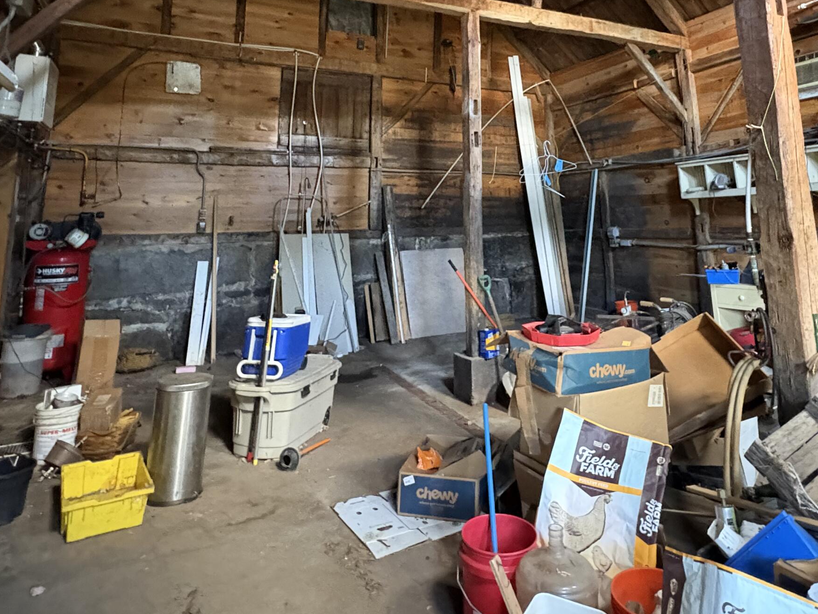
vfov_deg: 53.5
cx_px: 465
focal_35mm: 24
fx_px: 567
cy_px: 133
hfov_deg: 71.2
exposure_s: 1/30
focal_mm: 2.22
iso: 1250
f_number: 2.2
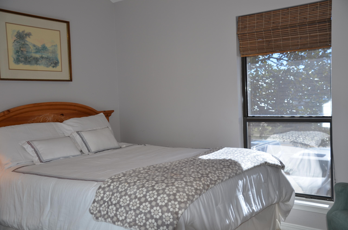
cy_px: 115
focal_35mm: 39
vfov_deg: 34.1
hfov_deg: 49.6
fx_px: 376
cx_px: 174
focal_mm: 26
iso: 200
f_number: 3.8
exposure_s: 1/200
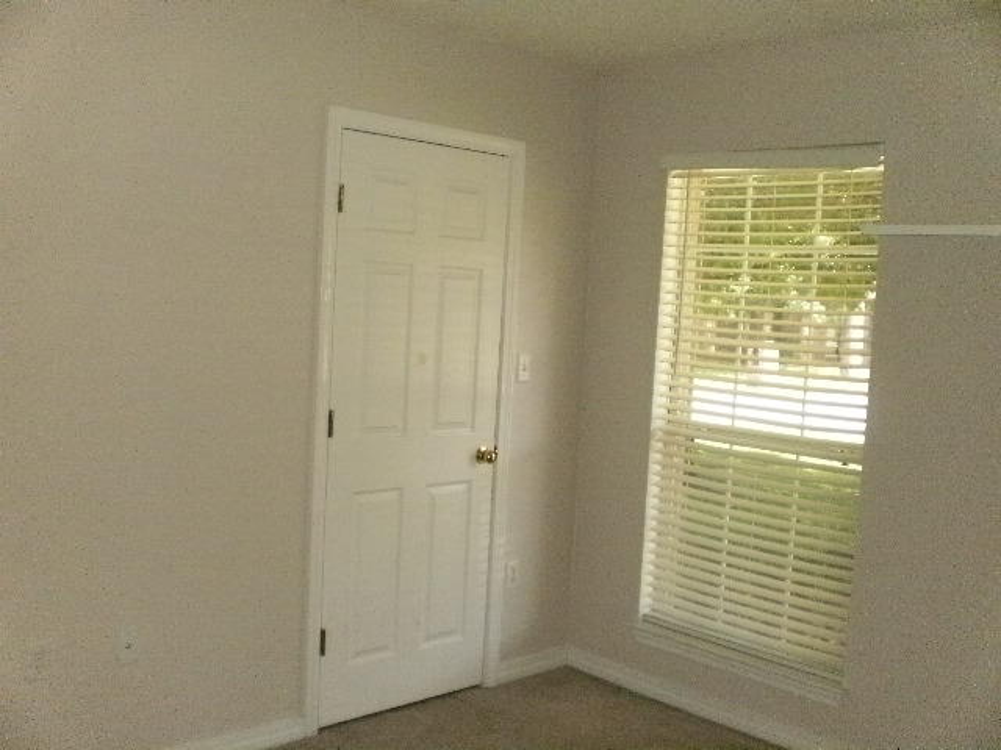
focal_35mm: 38
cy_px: 375
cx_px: 500
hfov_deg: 49.0
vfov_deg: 37.7
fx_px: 1099
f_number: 3.1
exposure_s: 1/250
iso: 400
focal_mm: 6.3
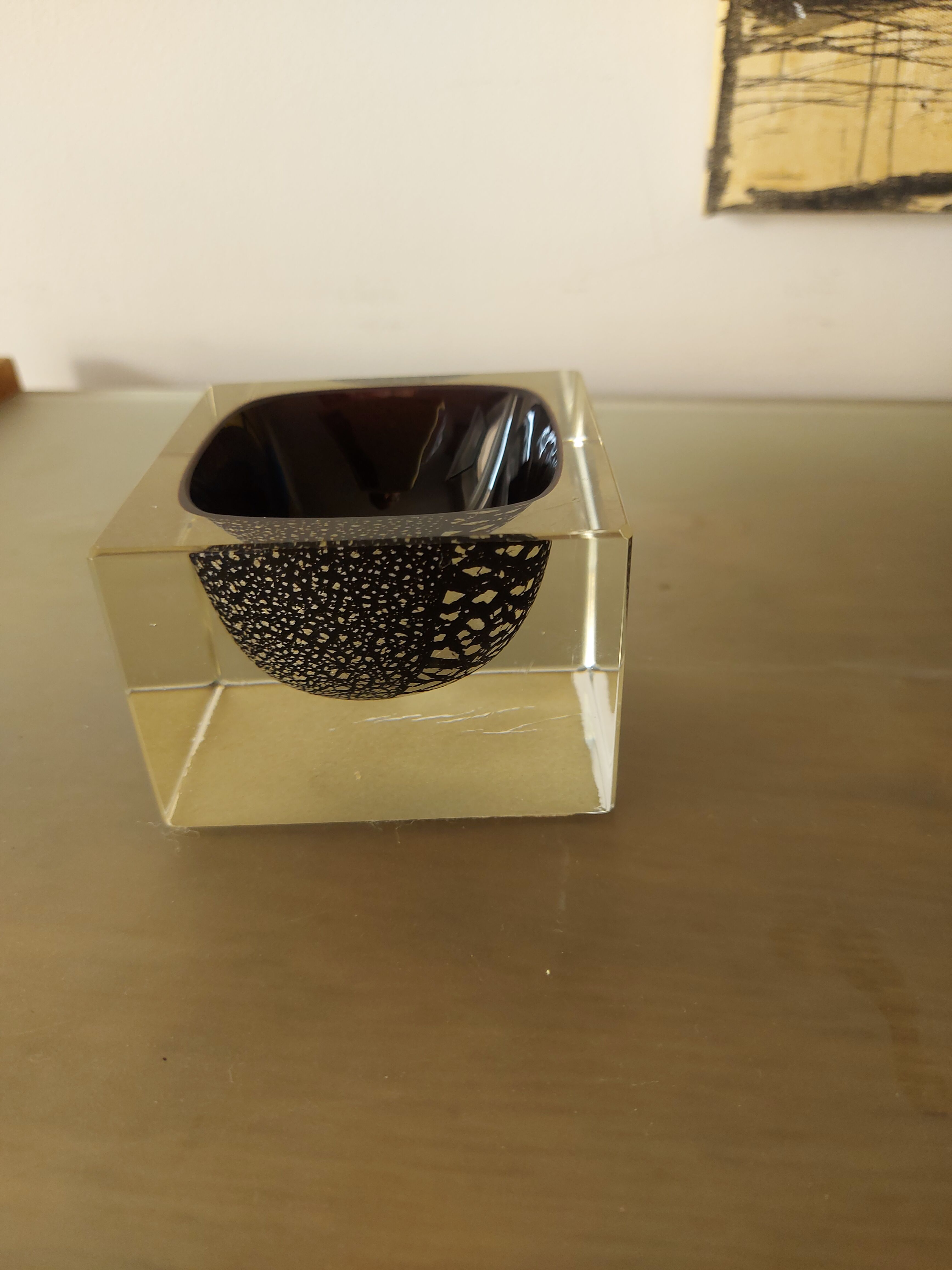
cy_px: 635
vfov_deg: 71.6
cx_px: 476
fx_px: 880
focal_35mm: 24
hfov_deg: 56.8
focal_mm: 5.23
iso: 160
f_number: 1.8
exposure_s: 1/50
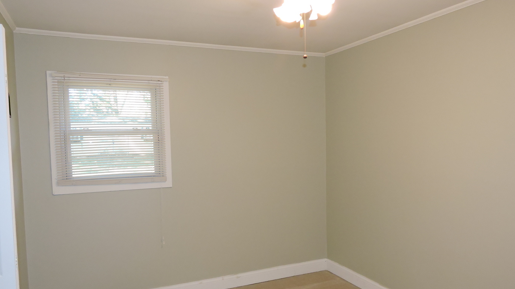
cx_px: 254
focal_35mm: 27
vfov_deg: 42.8
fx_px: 369
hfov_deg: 69.9
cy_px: 163
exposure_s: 1/40
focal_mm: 4.3
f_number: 3.3
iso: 400
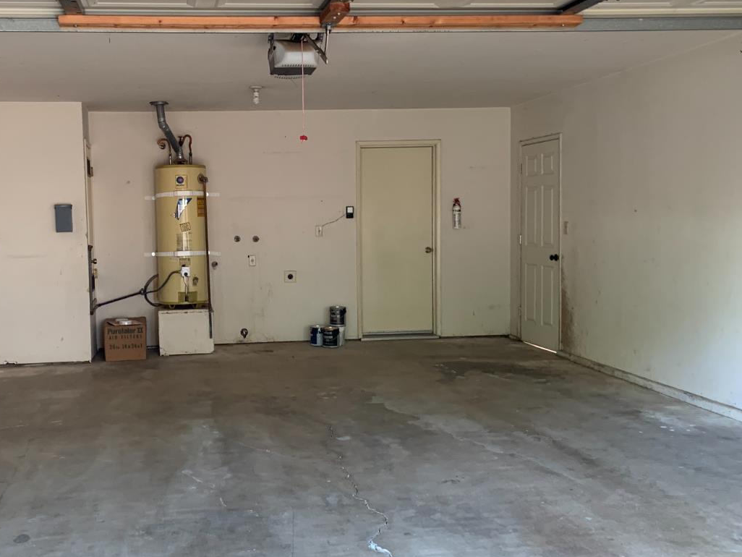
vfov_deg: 37.7
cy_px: 288
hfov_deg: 47.9
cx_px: 231
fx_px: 815
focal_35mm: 38
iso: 100
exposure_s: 1/98
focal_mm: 4.25
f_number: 1.8
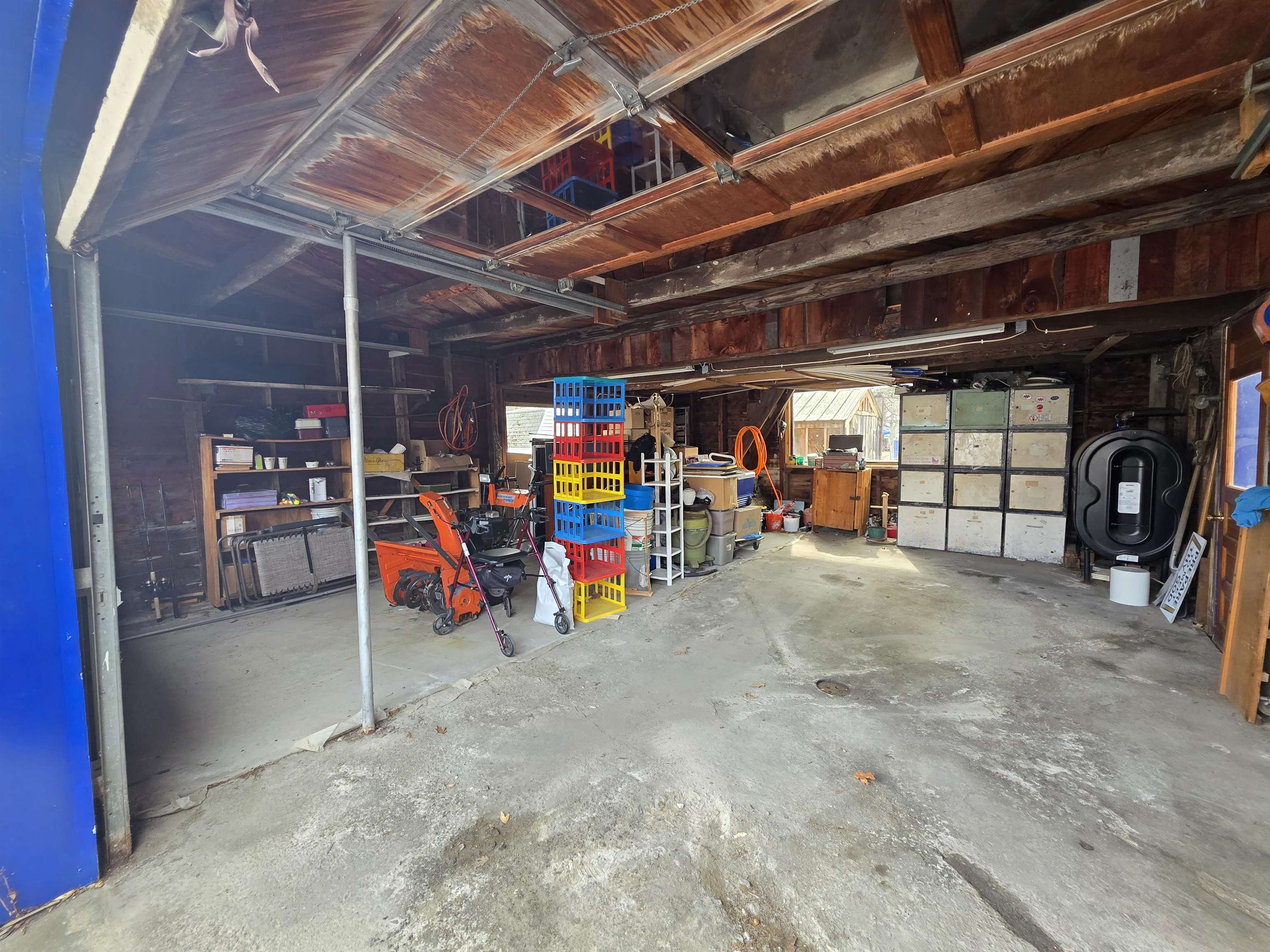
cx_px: 635
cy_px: 476
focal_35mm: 13
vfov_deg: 89.9
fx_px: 477
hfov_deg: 106.2
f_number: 1.9
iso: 125
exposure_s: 1/120
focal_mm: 2.2
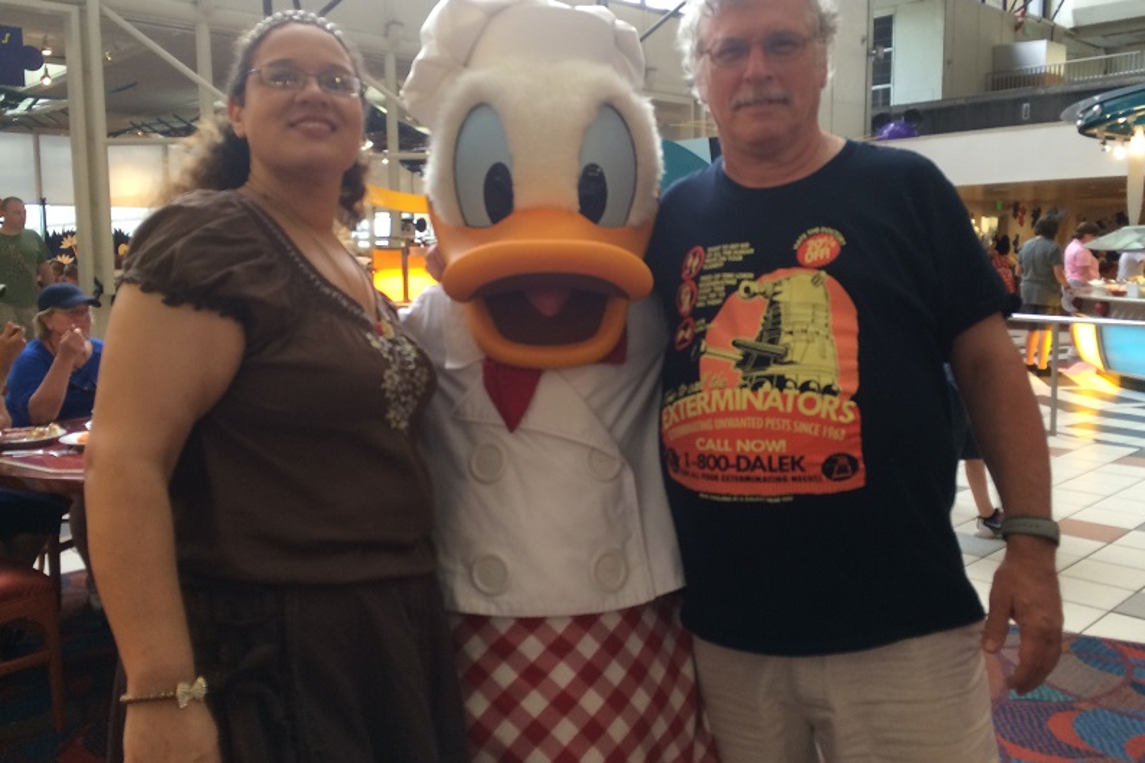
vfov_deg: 42.3
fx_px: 986
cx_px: 585
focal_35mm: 31
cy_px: 340
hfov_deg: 60.3
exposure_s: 1/30
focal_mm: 4.15
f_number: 2.2
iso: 64
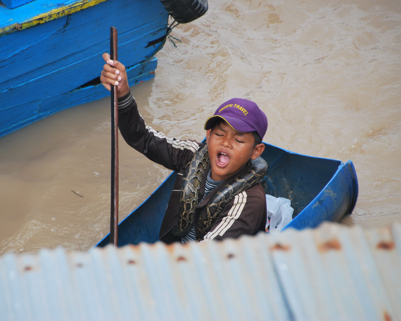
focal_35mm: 371
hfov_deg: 5.2
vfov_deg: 4.2
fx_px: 4403
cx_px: 177
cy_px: 160
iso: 400
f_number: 6.3
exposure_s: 1/500
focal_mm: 220
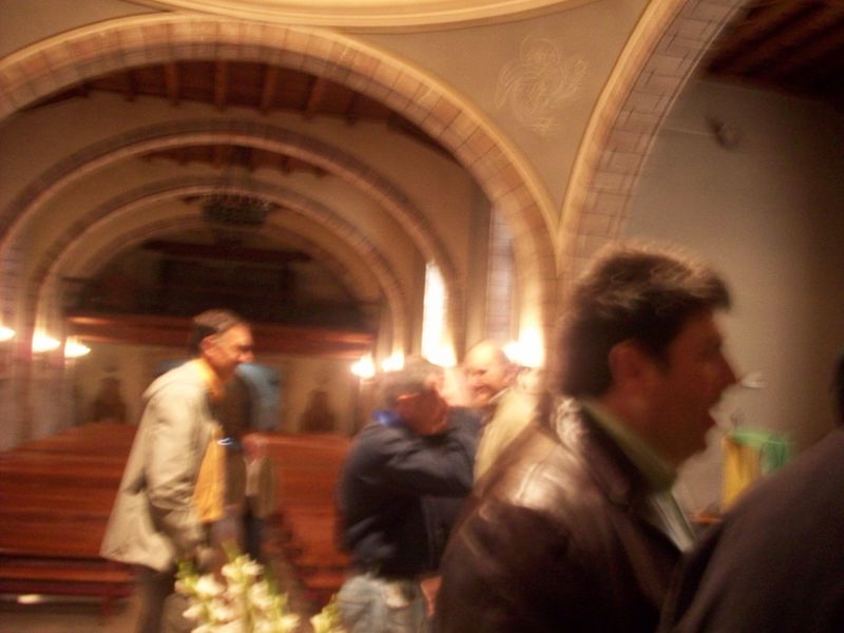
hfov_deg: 50.1
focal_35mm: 37
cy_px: 316
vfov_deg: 38.7
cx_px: 422
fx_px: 902
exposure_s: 1/8
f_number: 2.8
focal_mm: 6.2
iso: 200
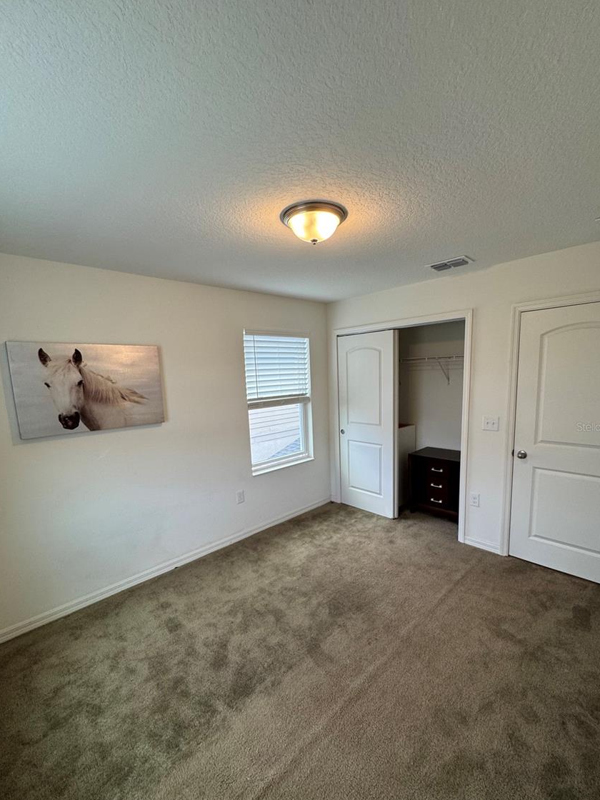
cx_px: 306
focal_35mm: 15
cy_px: 426
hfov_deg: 81.7
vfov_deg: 98.0
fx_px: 347
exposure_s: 1/120
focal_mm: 2.22
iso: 125
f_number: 2.2
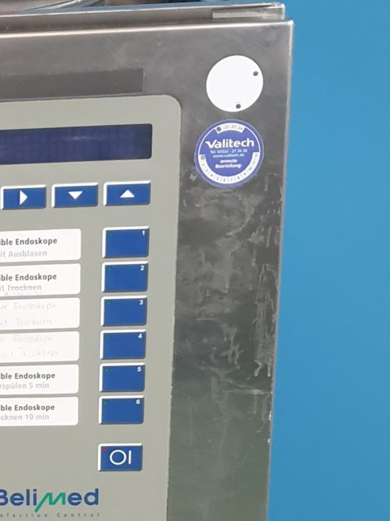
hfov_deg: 13.5
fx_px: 1518
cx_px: -242
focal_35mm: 101
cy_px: 501
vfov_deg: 19.0
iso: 200
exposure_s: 1/50
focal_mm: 4.3
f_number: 1.5
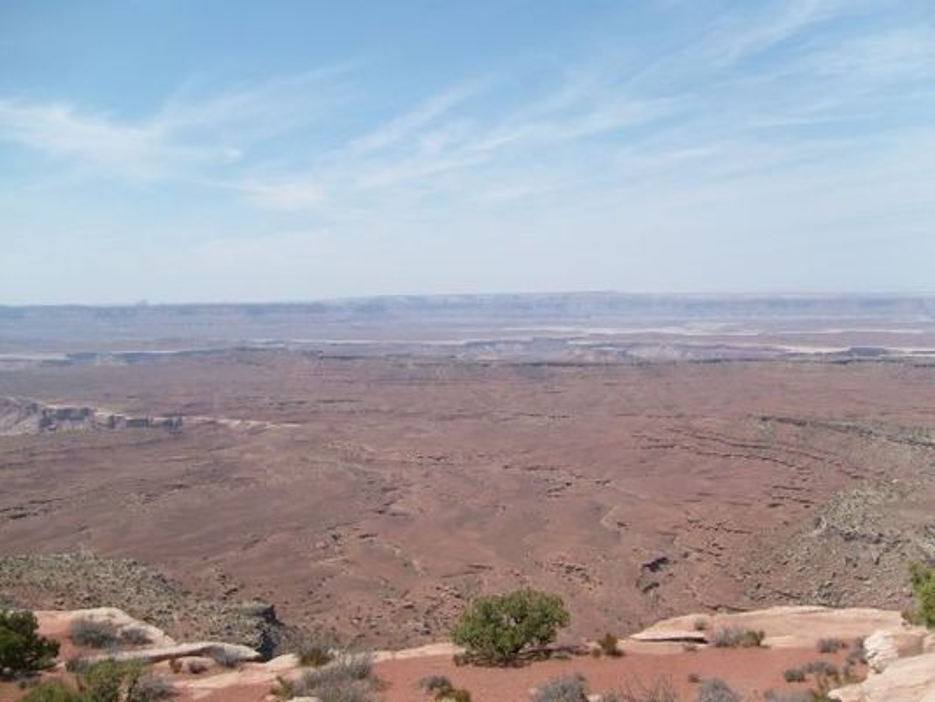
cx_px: 468
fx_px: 946
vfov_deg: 40.7
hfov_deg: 52.6
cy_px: 351
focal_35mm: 35
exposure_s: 1/350
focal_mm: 5.8
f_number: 7.1
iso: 80
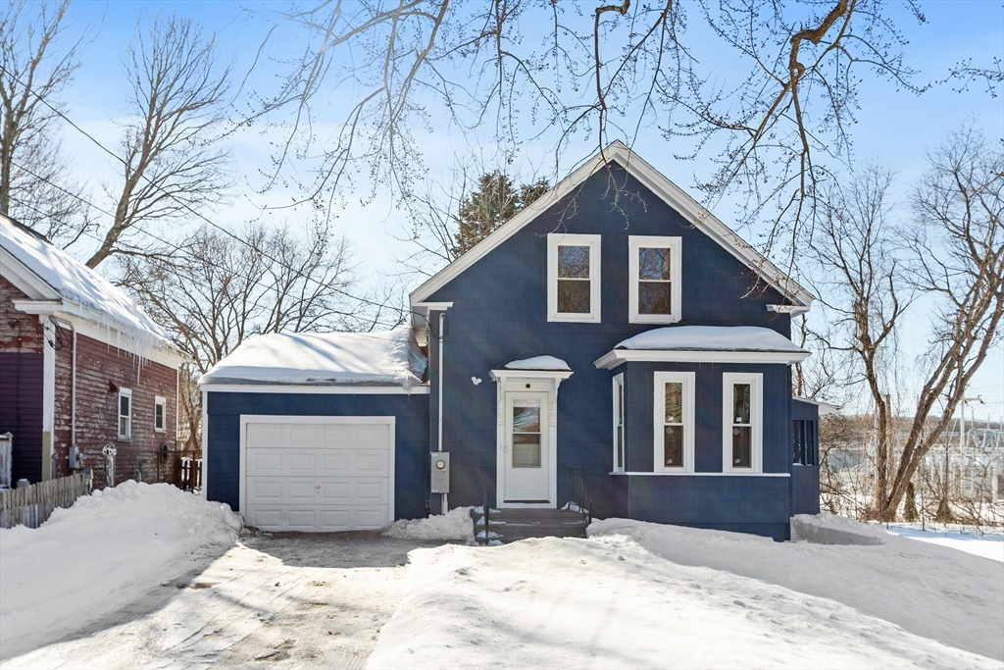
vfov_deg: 40.0
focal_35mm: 33
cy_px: 335
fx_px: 920
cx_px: 502
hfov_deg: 57.2
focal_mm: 22
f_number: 8
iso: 100
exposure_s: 1/250
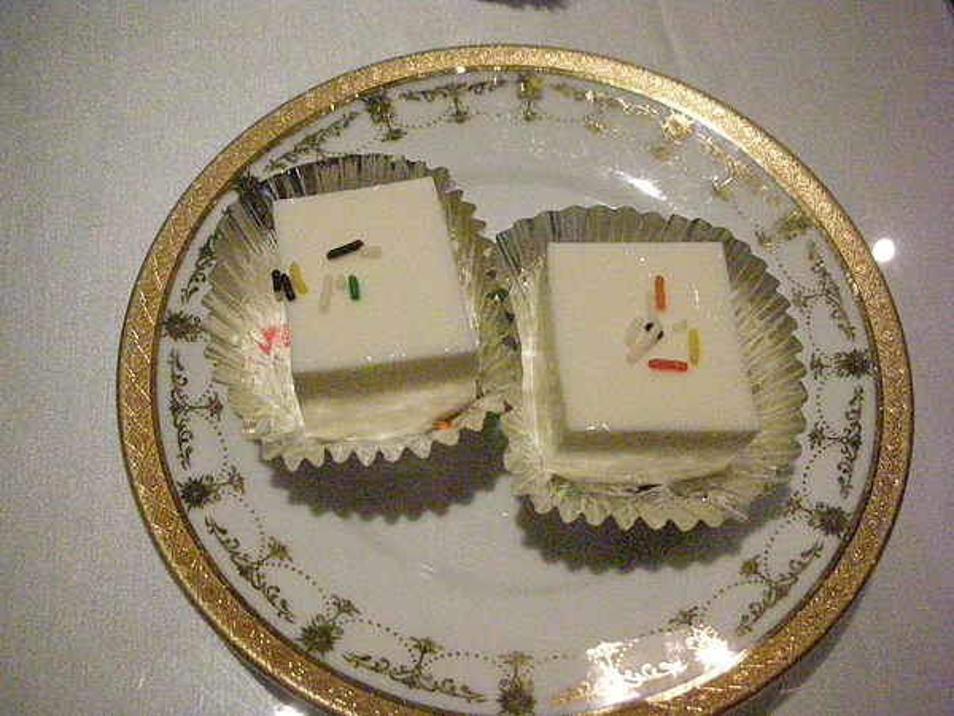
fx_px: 965
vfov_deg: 40.7
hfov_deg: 52.6
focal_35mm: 35
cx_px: 477
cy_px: 358
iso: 1600
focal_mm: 5.8
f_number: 2.8
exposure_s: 1/120
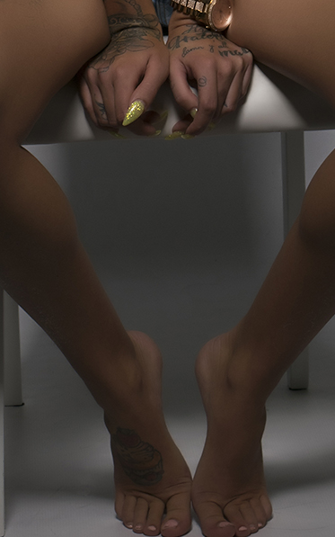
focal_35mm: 164
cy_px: -140
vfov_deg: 12.4
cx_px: 177
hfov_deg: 8.0
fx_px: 2396
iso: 100
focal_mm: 40
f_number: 11
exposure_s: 1/200
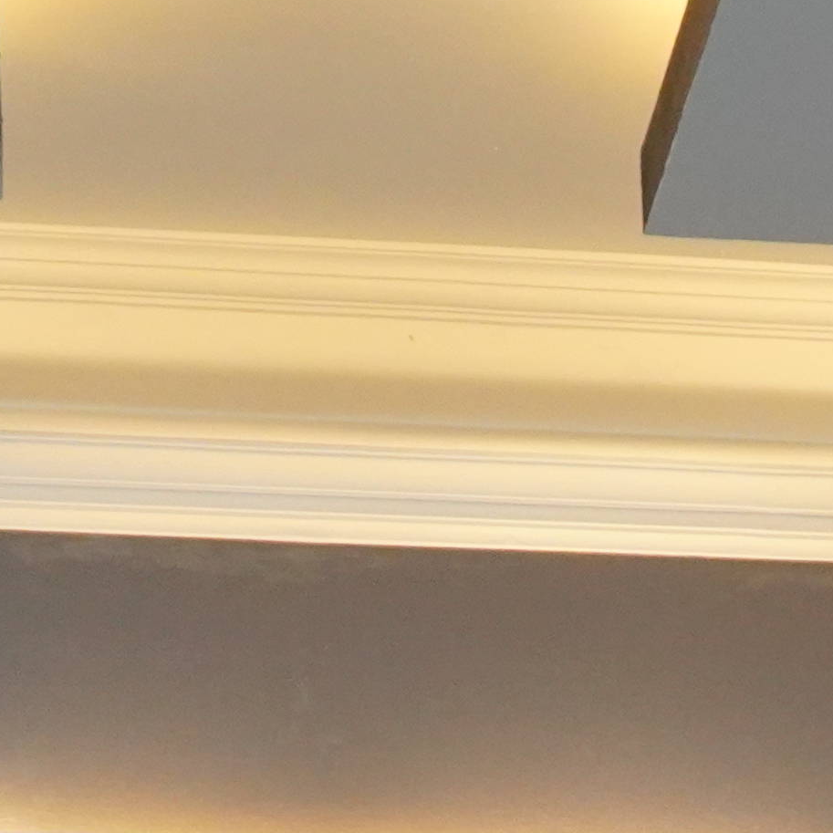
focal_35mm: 162
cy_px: 1636
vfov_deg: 10.0
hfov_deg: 10.6
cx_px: 934
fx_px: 4411
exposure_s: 1/160
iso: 5000
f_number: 4
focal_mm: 29
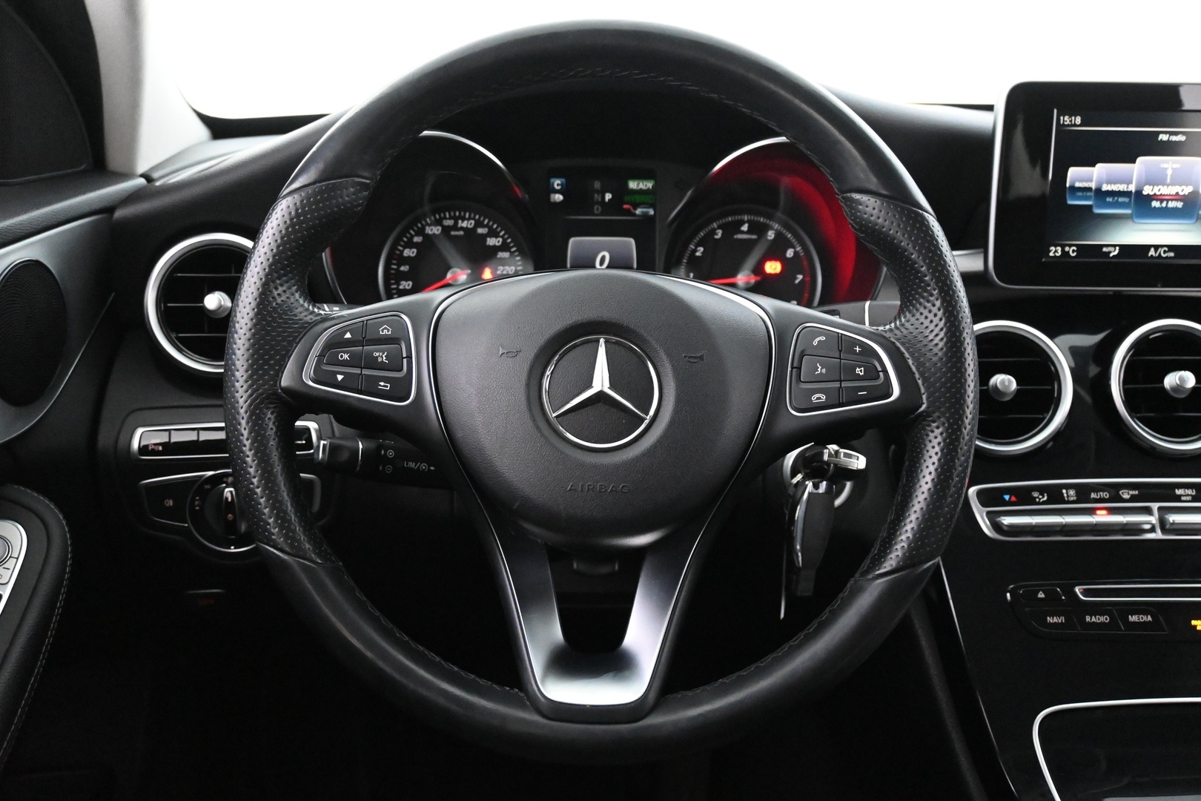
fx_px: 1201
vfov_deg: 36.9
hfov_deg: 53.1
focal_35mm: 36
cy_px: 400
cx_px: 600
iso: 8000
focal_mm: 24
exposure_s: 1/40
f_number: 4.2
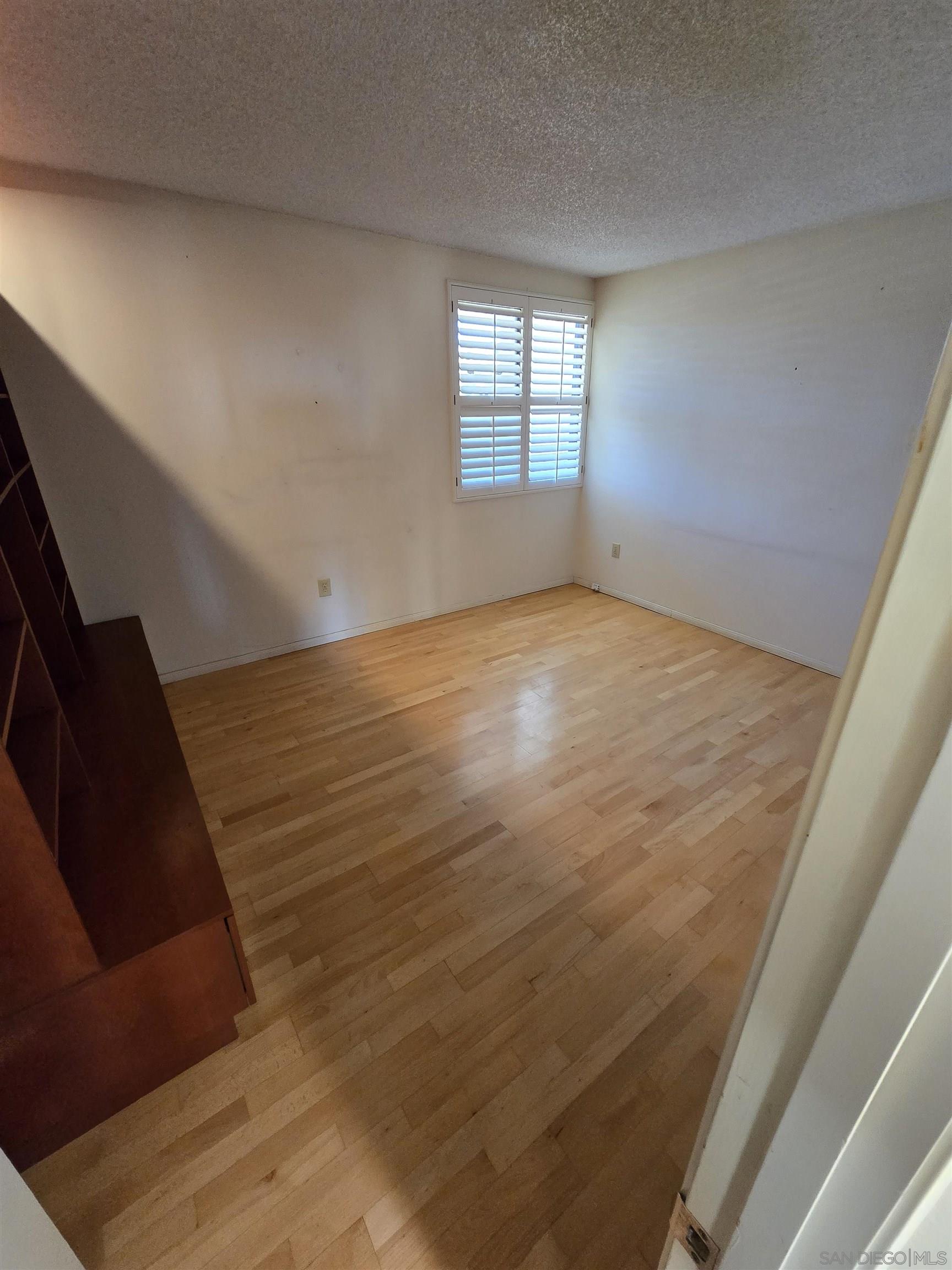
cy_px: 635
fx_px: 477
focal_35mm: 13
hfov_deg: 89.9
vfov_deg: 106.2
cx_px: 476
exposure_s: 1/60
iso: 800
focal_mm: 2.2
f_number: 2.2
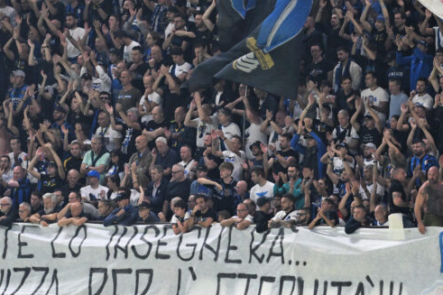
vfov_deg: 2.3
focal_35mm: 605
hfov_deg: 3.4
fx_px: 7442
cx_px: 299
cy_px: 196
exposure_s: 1/125
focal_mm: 290
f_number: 7.1
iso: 3200
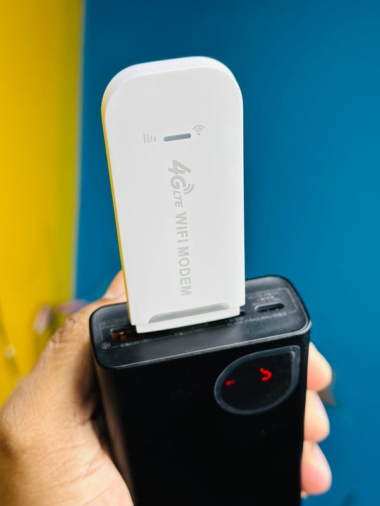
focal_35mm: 48
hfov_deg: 30.3
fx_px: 703
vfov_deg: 39.7
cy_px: 253
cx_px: 190
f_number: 1.78
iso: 80
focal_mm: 6.86
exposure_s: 1/102
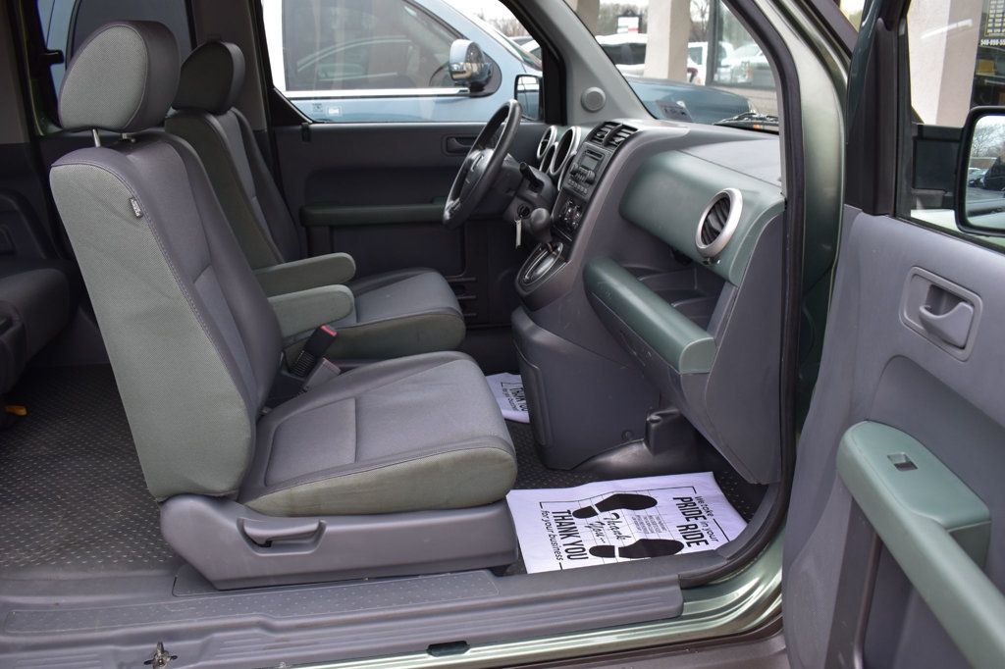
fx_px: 837
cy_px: 334
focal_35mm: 30
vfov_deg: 43.6
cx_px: 502
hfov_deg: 61.9
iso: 400
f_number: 6.3
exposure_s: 1/15
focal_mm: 20
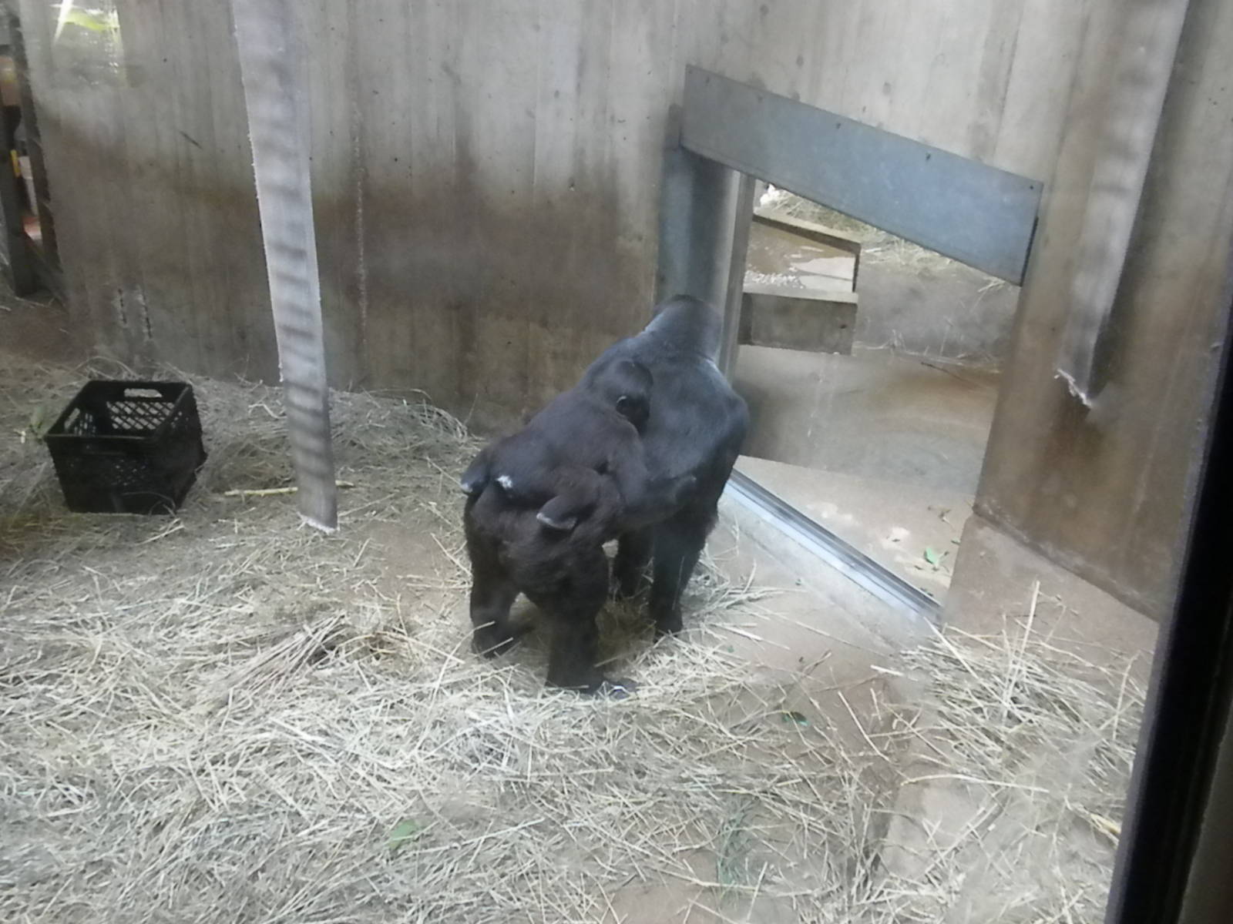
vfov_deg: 38.7
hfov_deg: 50.1
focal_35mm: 37
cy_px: 462
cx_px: 616
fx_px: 1318
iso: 836
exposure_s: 1/61.6
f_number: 3.5
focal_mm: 6.6
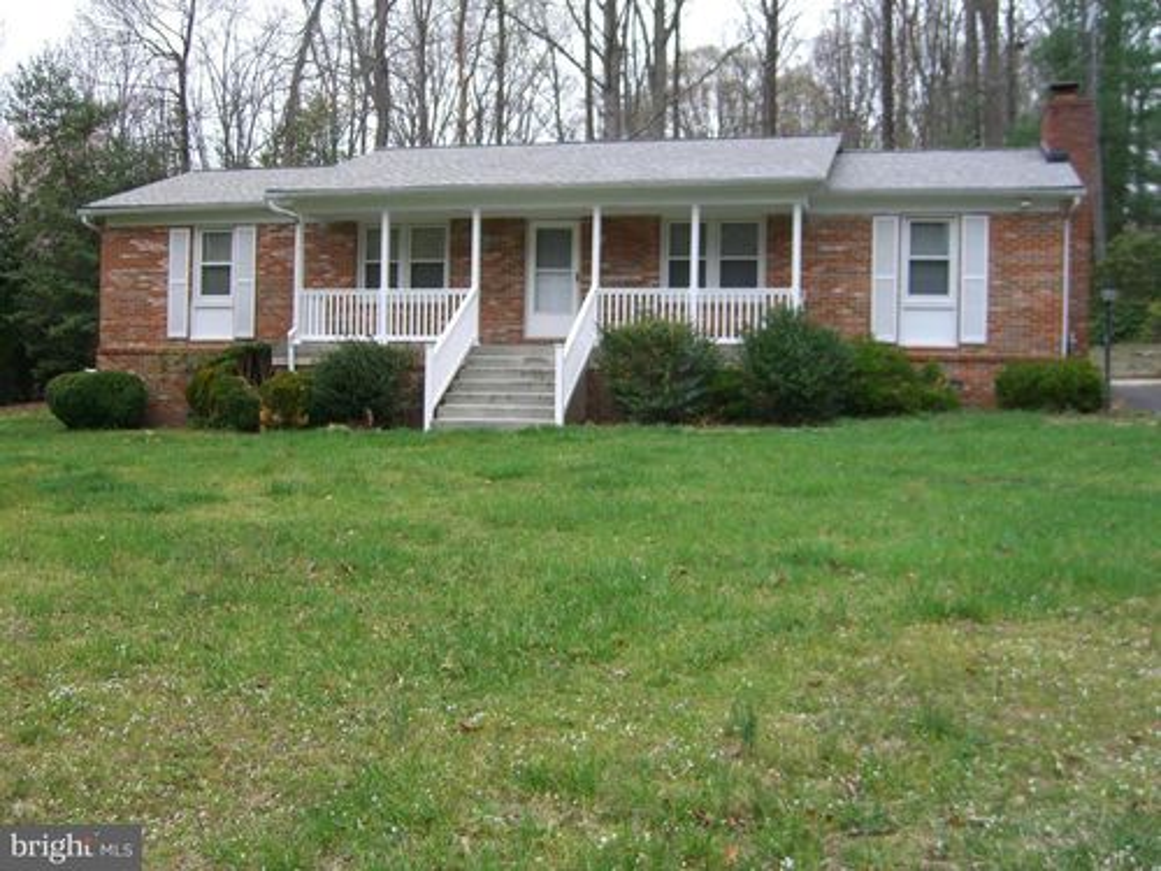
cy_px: 436
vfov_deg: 37.7
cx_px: 580
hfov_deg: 49.0
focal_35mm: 38
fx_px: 1274
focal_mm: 7.9
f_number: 2.8
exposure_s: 1/100
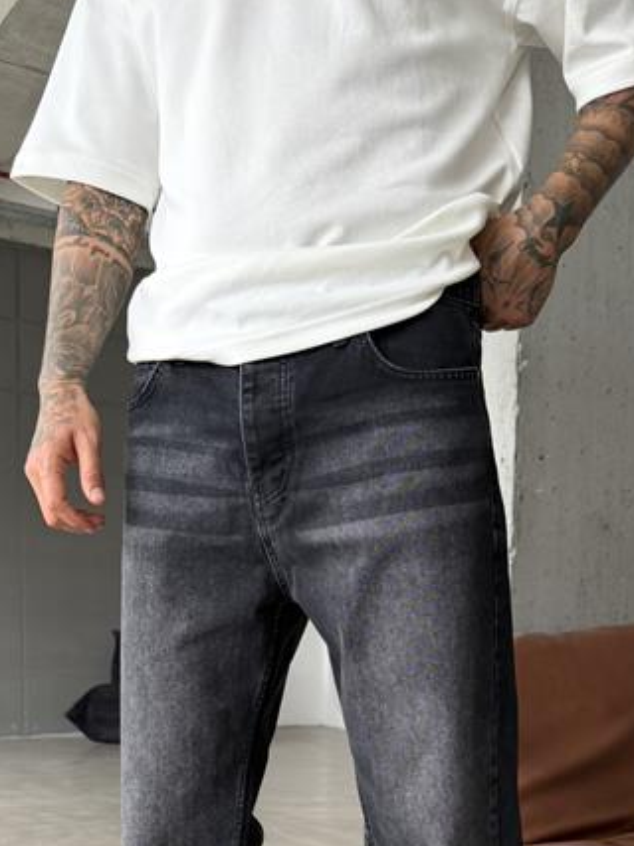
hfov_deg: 32.2
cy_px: 743
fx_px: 1099
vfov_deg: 39.4
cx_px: 303
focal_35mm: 45
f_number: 1.78
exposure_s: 1/87
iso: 200
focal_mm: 6.76
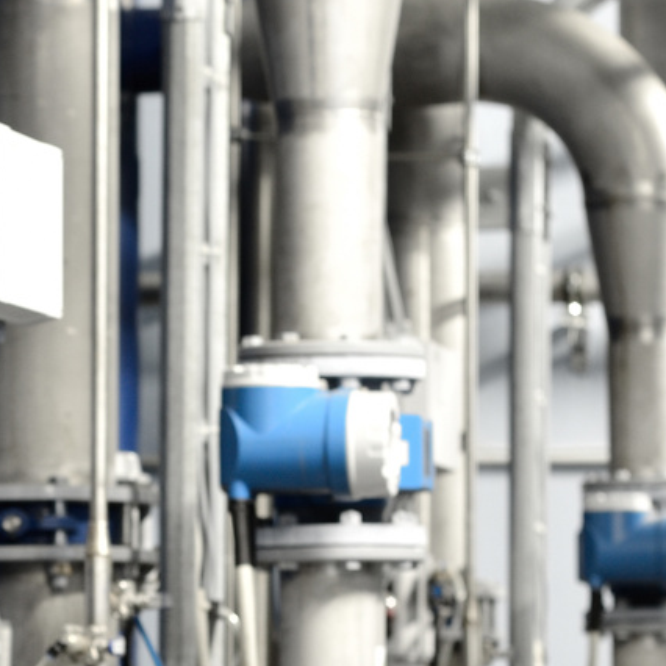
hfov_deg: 6.9
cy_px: 733
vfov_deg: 6.9
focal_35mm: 253
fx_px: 5507
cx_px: 67
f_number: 4
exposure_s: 1
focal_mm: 50
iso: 100
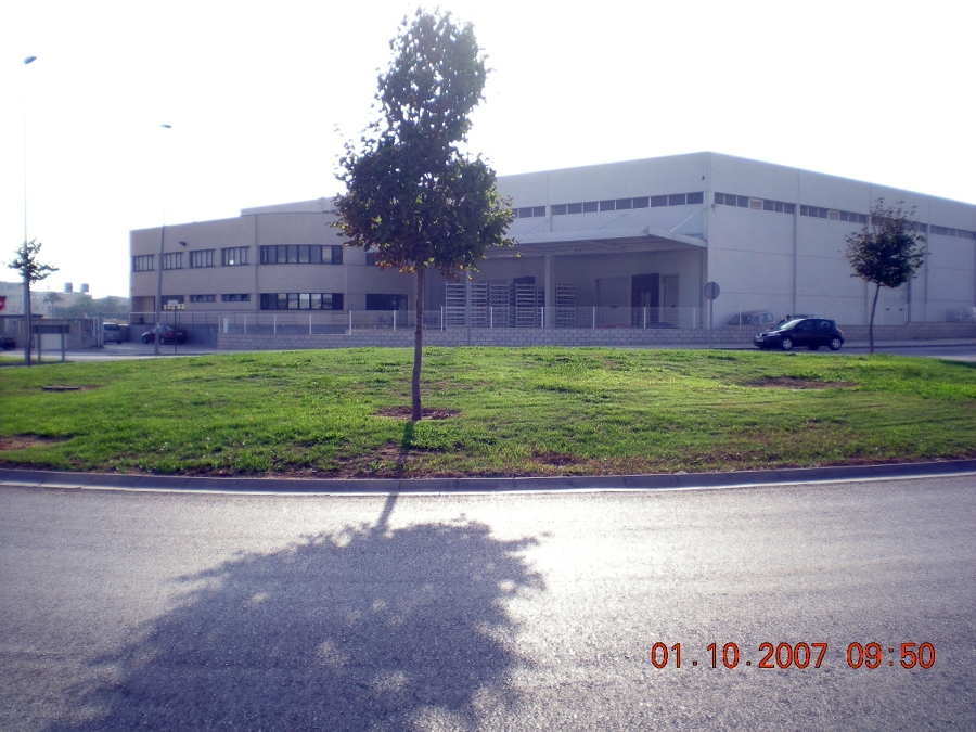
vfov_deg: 37.7
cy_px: 366
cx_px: 488
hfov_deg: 49.0
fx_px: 1071
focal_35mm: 38
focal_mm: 6.3
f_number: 4.6
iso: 50
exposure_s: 1/227
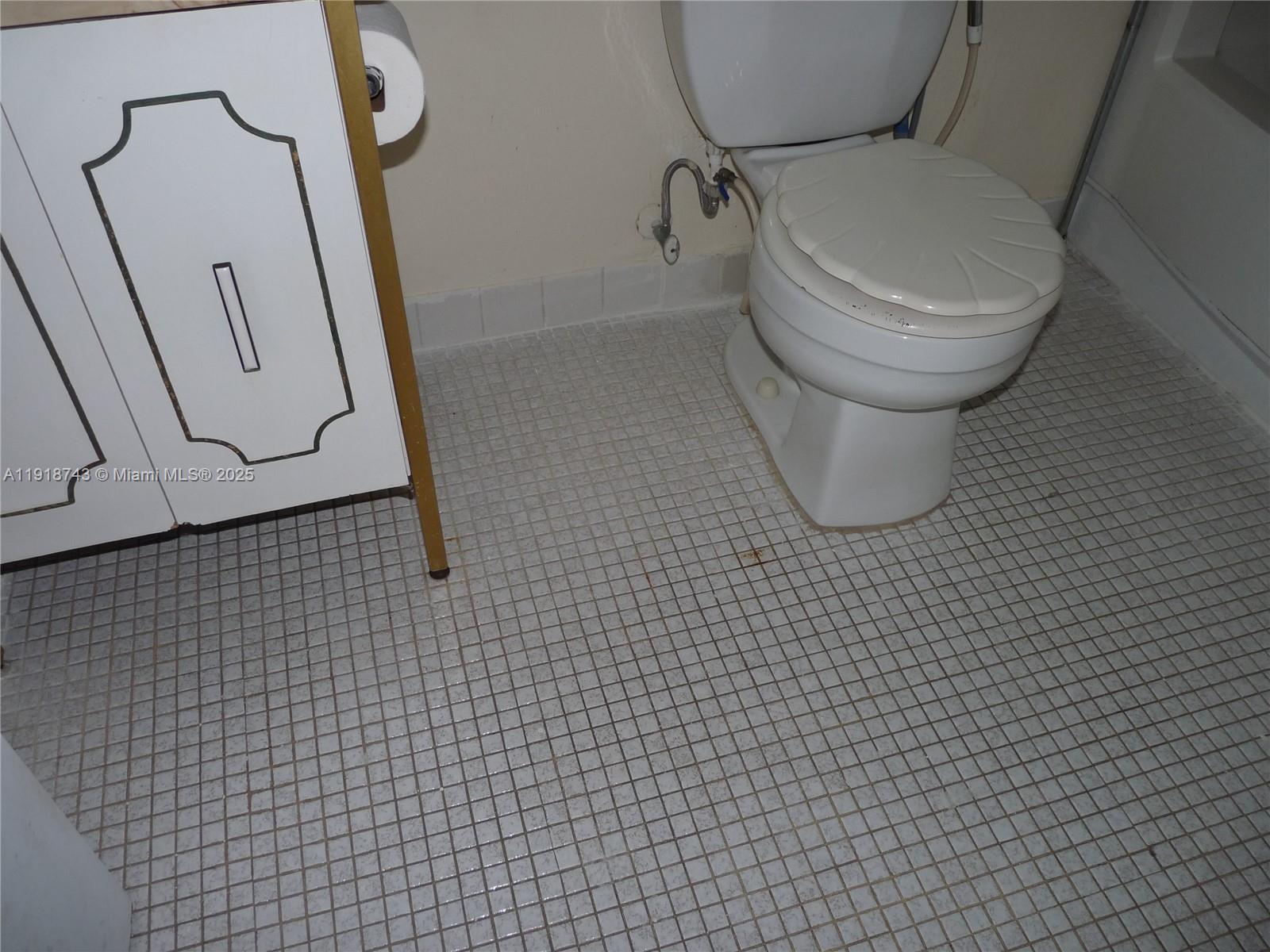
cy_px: 476
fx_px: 991
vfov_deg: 51.4
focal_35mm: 27
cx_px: 635
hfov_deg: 65.3
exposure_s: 1/30
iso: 100
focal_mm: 4.8
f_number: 2.8
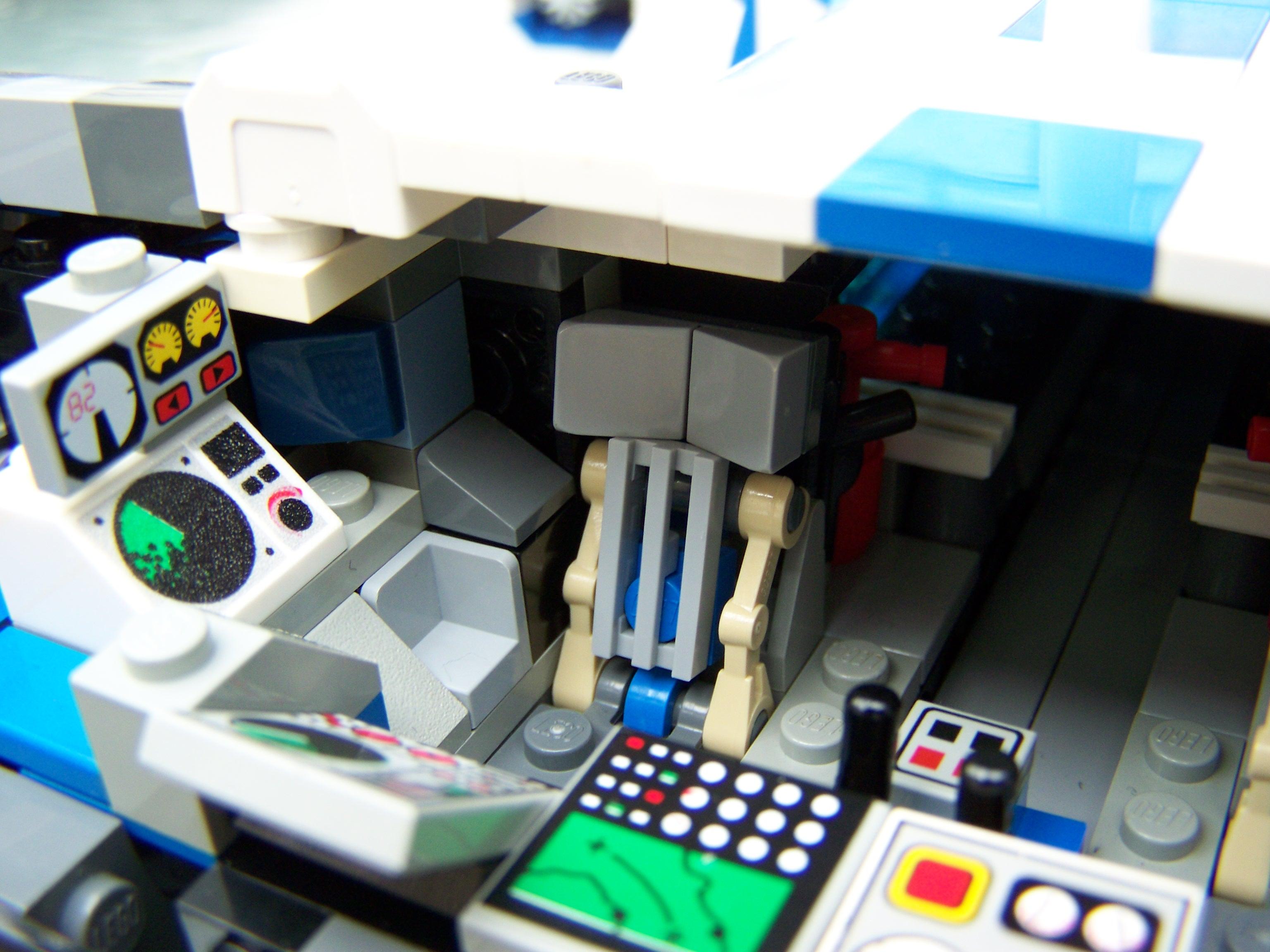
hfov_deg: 49.0
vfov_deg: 37.7
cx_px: 635
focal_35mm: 38
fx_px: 1394
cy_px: 476
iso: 100
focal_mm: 6.3
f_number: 2.8
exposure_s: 1/60
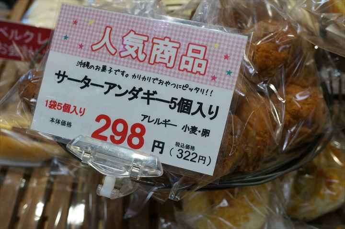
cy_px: 114
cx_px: 172
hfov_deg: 43.7
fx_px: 431
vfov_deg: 29.8
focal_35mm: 45
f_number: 6.3
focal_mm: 30
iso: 800
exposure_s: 1/160
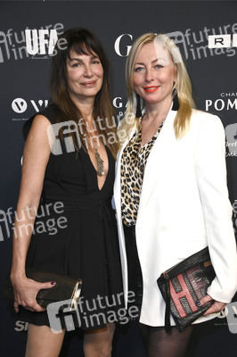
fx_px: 495
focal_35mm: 50
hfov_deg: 26.9
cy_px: 178
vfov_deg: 39.6
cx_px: 118
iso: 800
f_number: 5.6
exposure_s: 1/250
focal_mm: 50
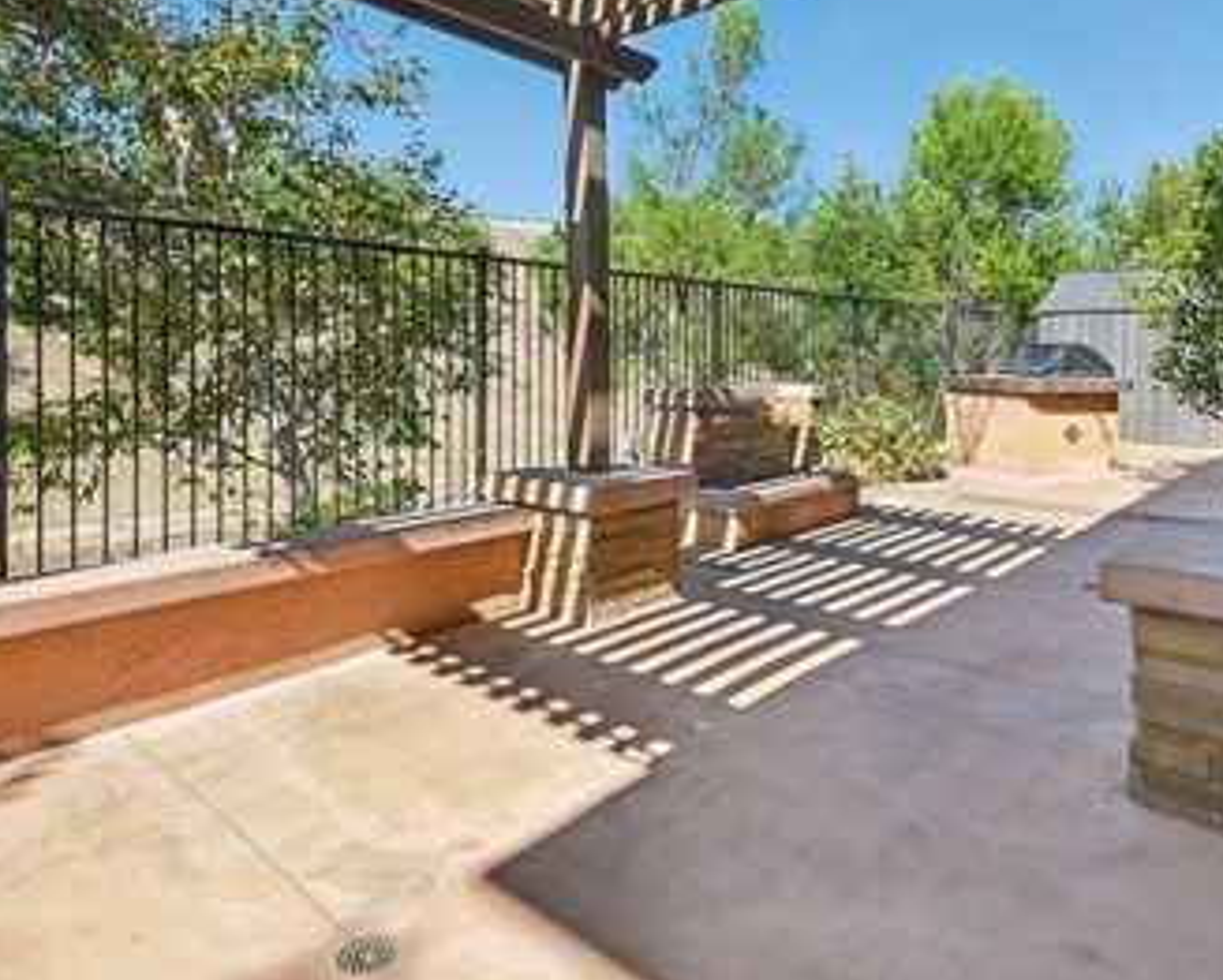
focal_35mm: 22
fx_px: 797
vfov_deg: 62.4
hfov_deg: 75.0
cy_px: 376
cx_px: 640
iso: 250
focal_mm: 12
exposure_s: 1/13
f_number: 22
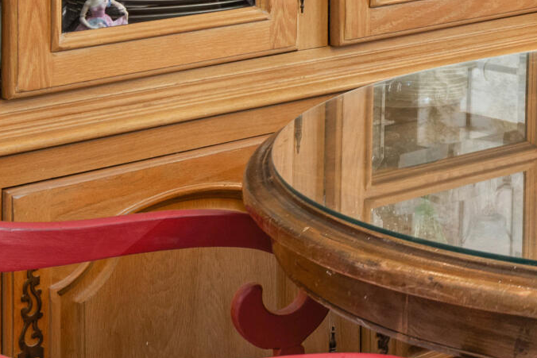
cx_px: 831
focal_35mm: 111
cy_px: -217
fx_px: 1656
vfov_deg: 11.7
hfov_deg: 16.6
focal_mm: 25
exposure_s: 1/1.25
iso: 100
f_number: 7.1
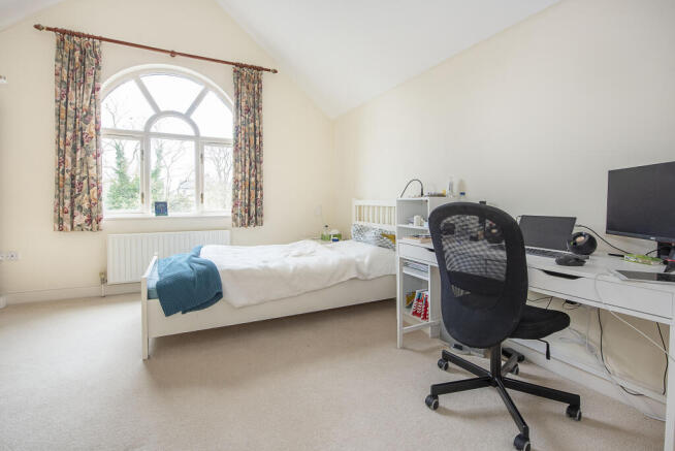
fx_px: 263
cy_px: 226
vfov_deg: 81.3
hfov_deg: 104.2
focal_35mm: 14
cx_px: 338
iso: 500
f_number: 7.1
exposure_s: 1/20
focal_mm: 14
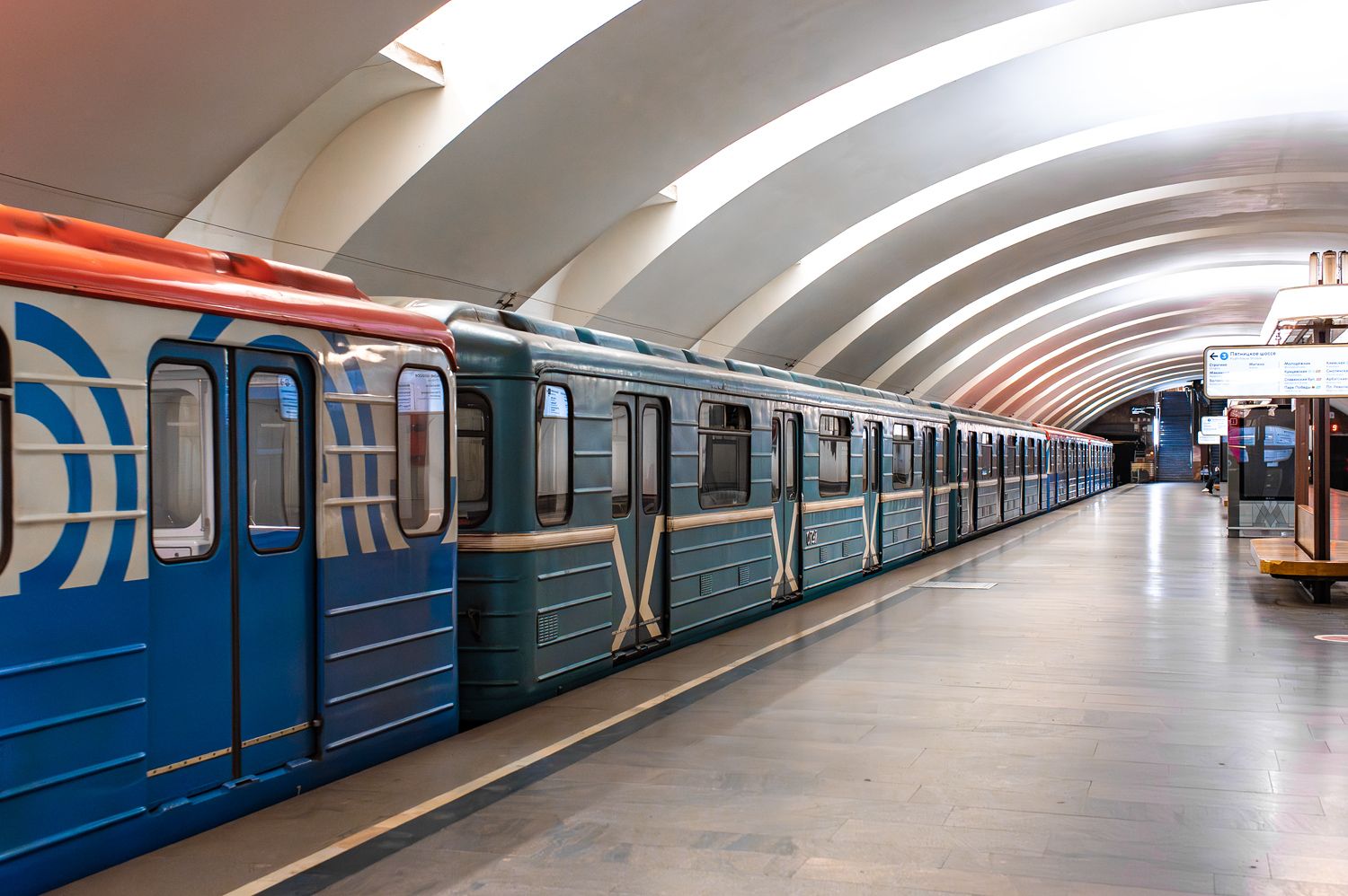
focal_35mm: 35
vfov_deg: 37.8
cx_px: 674
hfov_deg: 54.5
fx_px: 1310
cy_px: 448
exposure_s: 1/500
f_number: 4
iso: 8000
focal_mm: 35
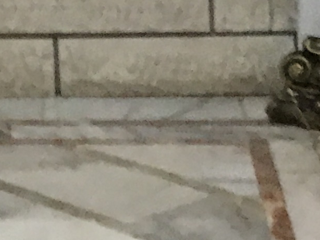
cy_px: -205
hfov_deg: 10.4
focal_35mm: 184
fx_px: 1700
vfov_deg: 7.8
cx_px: -136
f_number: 1.8
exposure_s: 1/6
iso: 100
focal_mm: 3.99
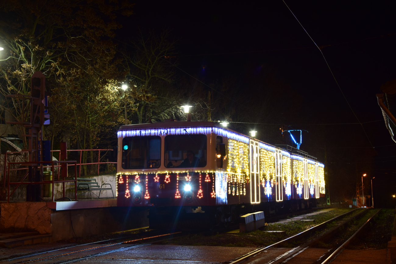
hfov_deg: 31.9
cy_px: 132
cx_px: 198
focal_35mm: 63
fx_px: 693
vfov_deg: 21.6
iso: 200
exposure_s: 1
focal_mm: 42
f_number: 6.3
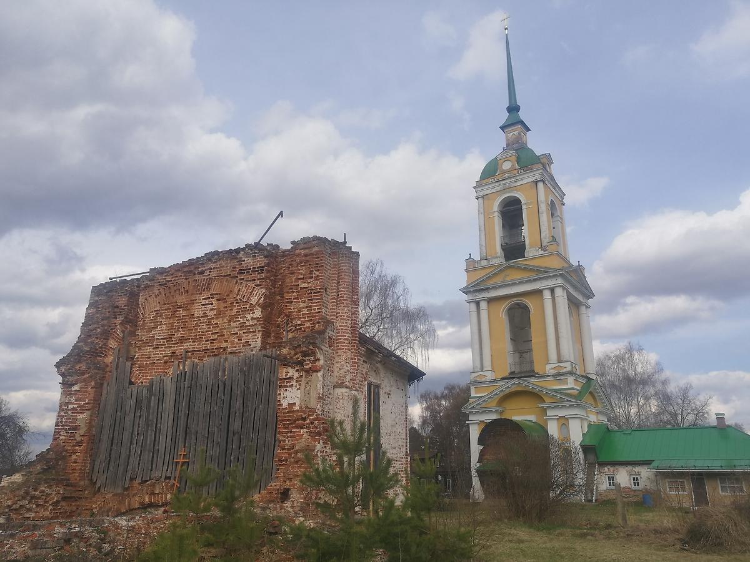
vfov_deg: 51.4
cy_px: 281
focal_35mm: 27
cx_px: 375
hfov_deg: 65.3
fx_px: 585
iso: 50
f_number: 2.2
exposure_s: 1/668
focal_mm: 4.5
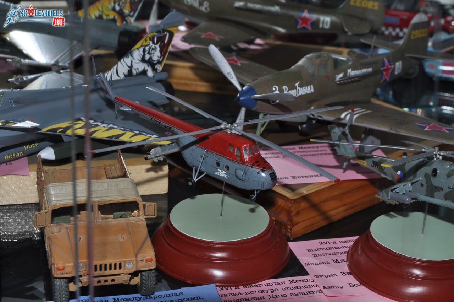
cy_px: 151
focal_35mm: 75
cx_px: 227
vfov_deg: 18.1
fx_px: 945
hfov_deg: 27.0
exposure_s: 1/200
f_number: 13
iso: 200
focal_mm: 50
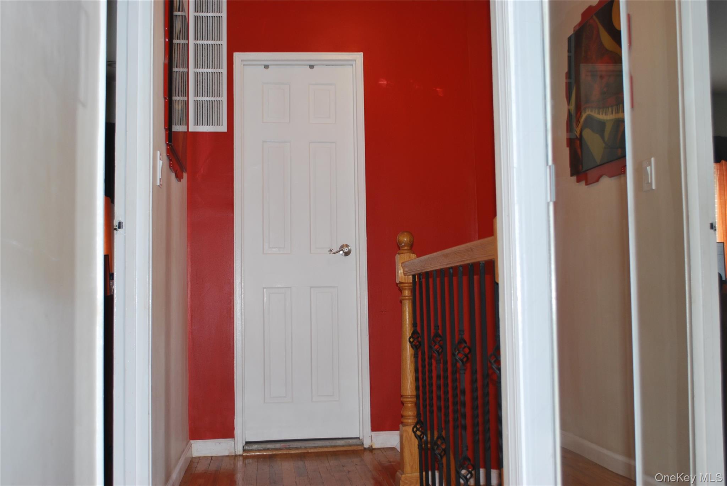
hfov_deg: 49.5
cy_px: 243
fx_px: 788
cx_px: 364
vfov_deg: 34.3
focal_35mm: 39
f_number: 4.2
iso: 200
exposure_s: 1/60
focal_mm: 26
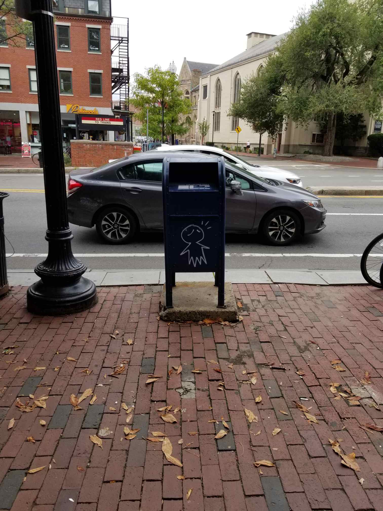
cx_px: 192
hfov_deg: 53.1
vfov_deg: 67.3
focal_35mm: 26
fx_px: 384
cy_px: 256
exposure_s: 1/546
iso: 50
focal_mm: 4.25
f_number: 1.7
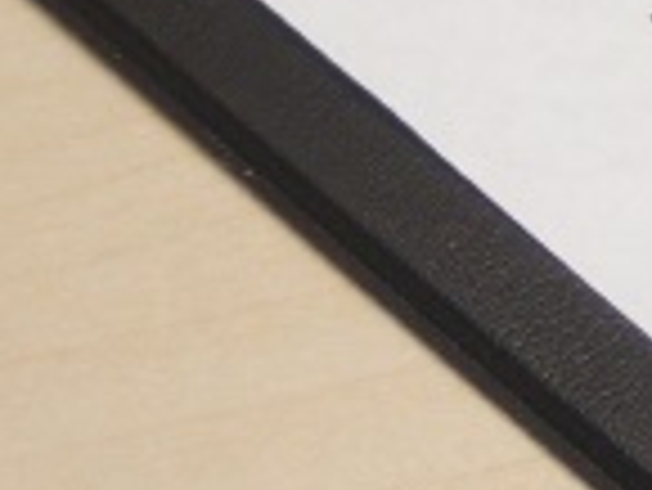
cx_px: 1542
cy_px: -157
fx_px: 6428
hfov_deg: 5.6
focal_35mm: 341
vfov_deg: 4.3
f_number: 3.7
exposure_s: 1/50
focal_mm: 11.1
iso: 250
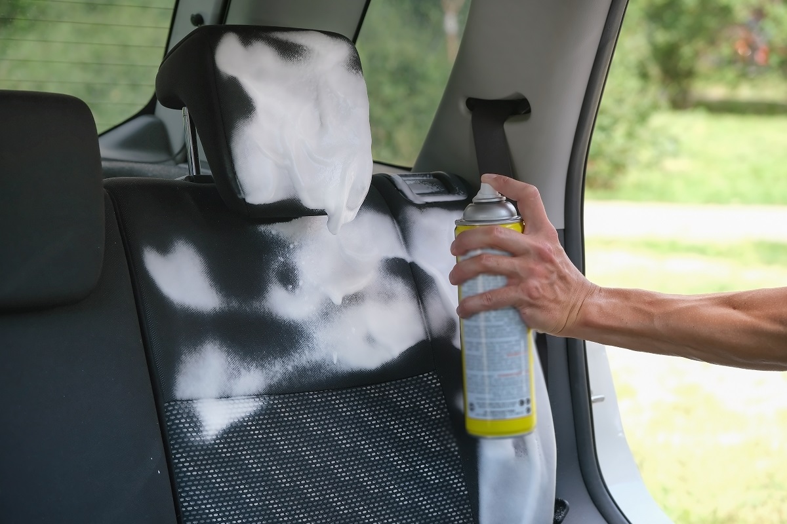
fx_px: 1639
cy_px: 262
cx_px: 394
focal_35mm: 75
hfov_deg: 27.0
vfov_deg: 18.2
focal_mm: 50
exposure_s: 1/200
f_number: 4
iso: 200
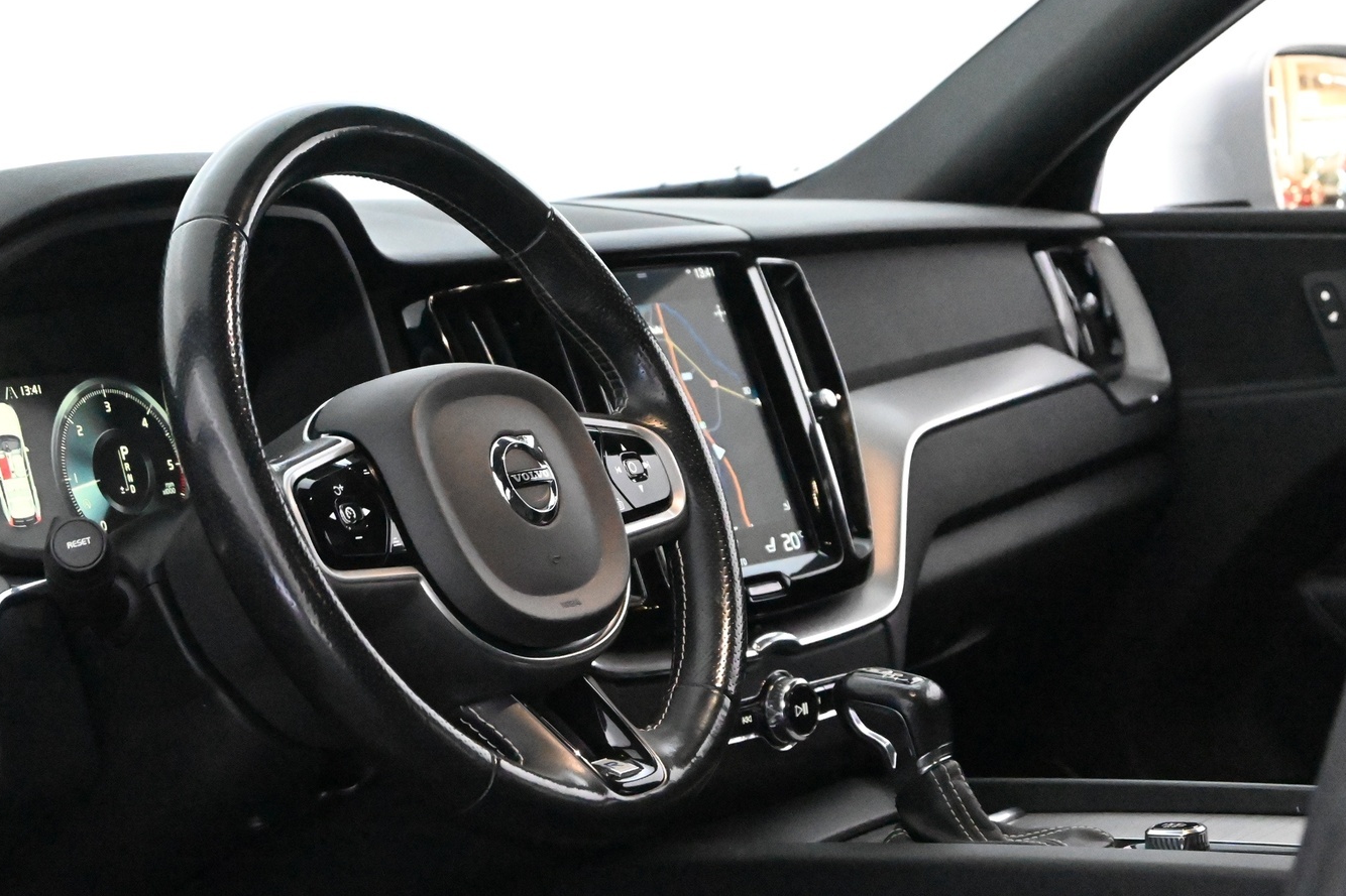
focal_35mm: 86
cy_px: 458
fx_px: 3200
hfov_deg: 23.7
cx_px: 600
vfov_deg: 16.0
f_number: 6
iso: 22800
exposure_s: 1/80
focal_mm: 47
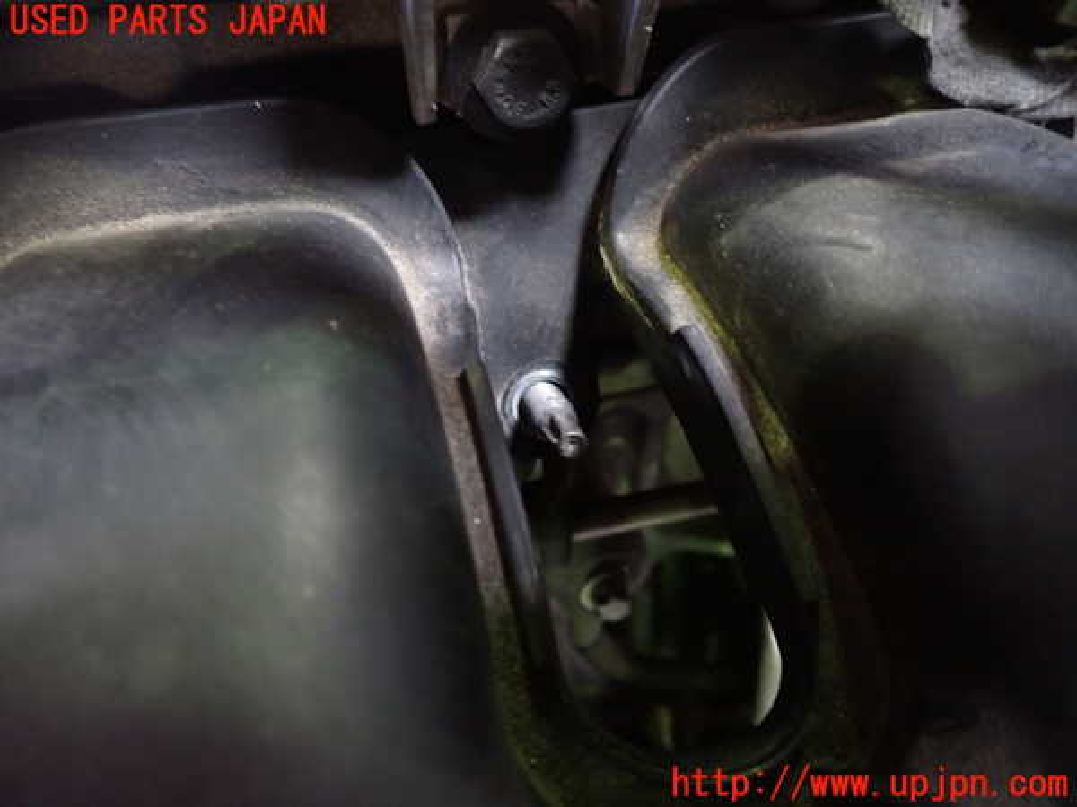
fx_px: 933
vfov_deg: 46.8
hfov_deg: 60.0
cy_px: 404
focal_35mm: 30
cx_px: 538
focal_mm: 5.4
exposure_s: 1/13
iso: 800
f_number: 2.3
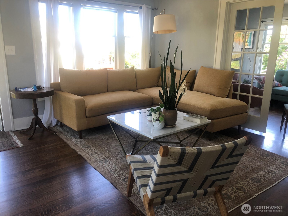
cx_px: 144
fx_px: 233
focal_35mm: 28
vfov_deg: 49.7
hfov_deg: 63.4
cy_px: 108
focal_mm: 3.99
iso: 32
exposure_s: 1/40
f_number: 1.8
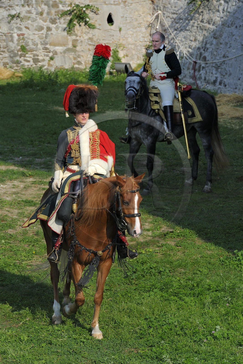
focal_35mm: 200
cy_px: 182
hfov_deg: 6.9
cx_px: 122
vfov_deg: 10.3
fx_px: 2026
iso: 200
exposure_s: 1/250
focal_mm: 200
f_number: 8
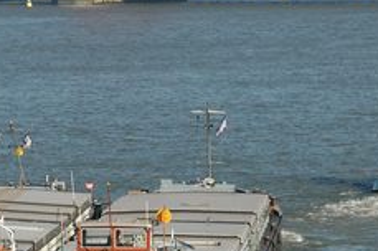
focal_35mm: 502
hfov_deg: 4.1
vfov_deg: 2.7
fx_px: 5264
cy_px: 229
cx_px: 149
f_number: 10
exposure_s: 1/400
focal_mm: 155
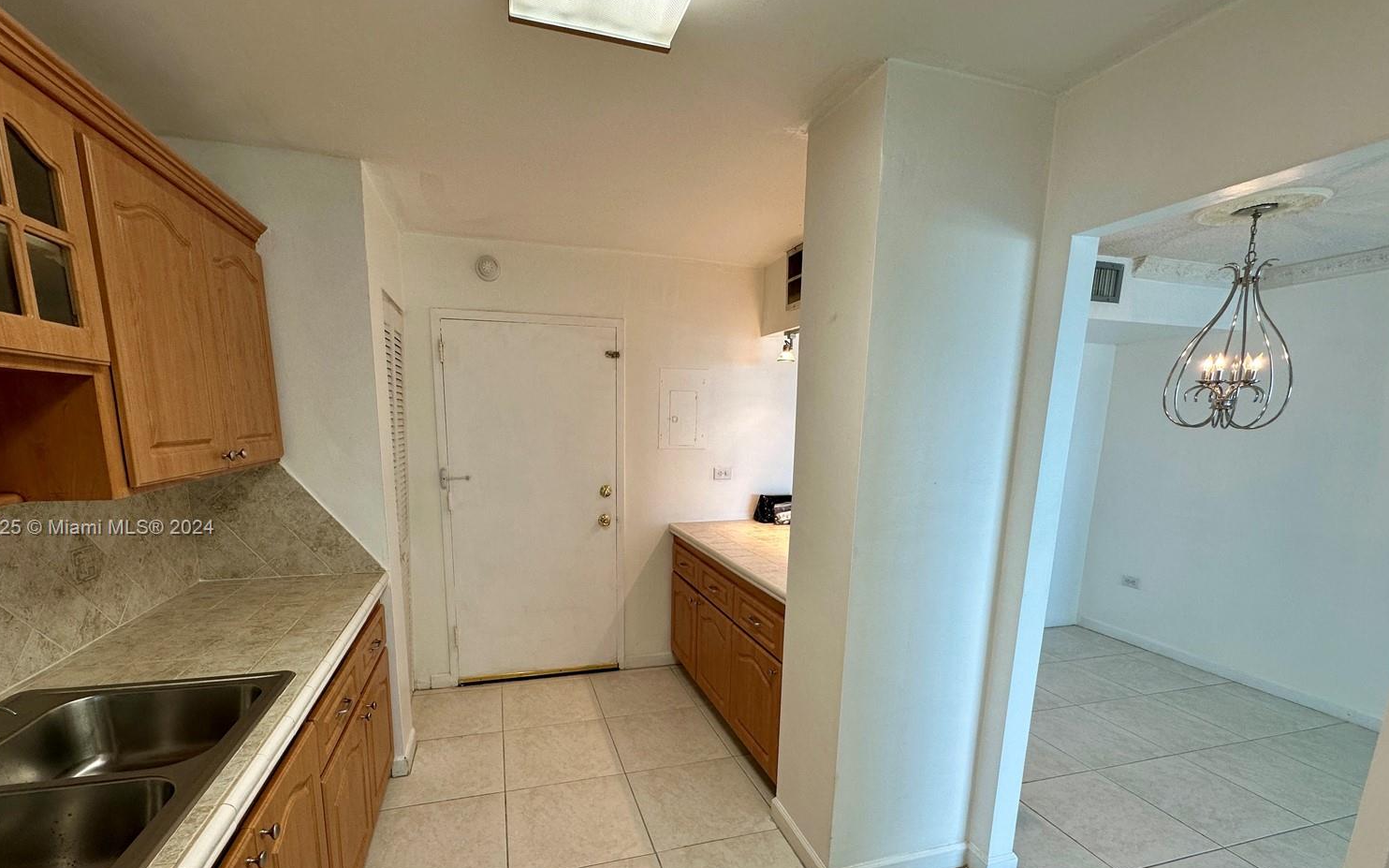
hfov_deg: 97.8
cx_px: 664
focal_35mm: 16
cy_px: 529
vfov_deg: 70.4
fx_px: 606
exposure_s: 1/120
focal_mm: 2.22
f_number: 2.2
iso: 100
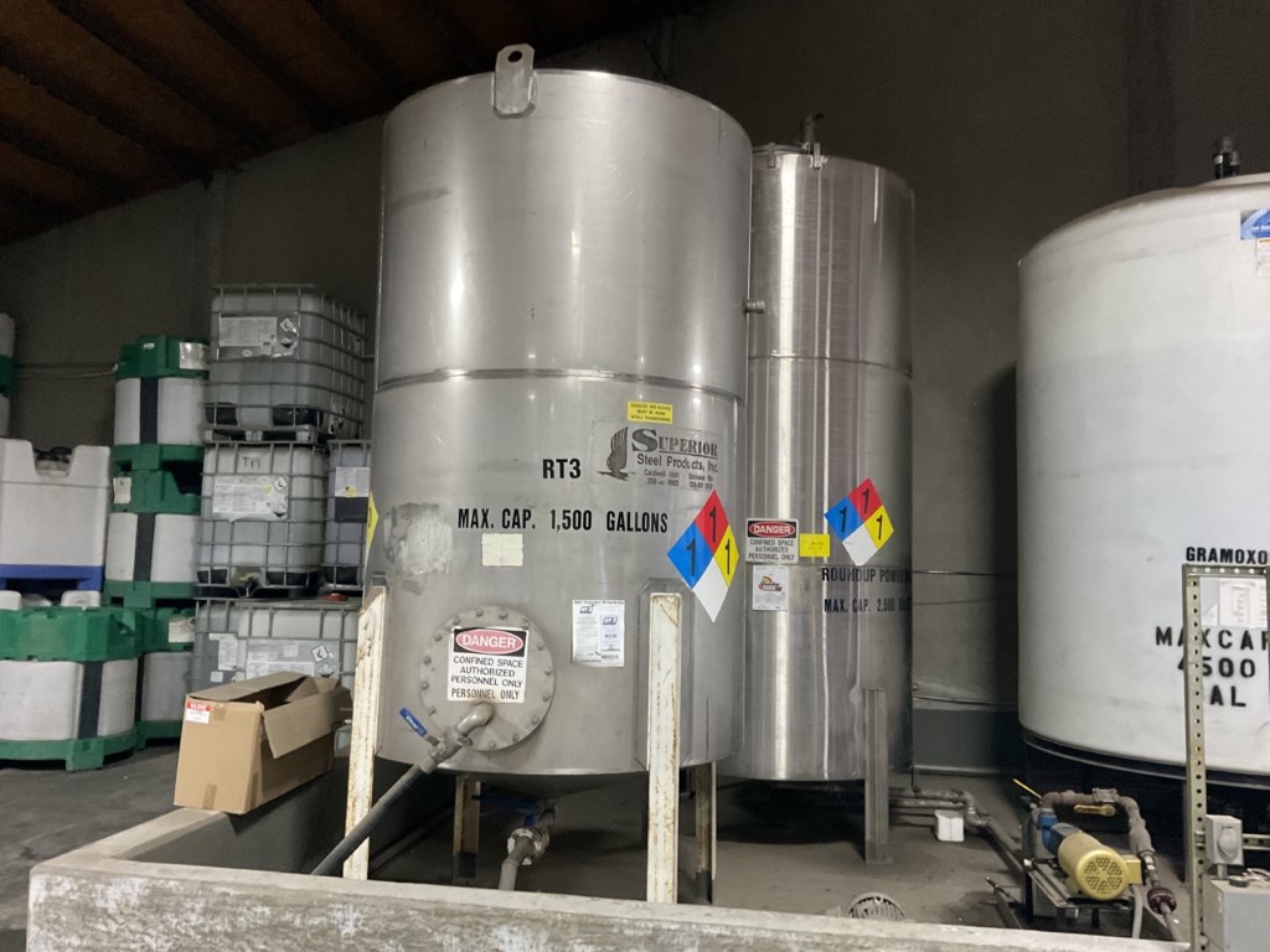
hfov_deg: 61.7
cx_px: 635
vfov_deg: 48.2
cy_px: 476
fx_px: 1064
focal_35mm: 29
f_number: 1.8
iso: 320
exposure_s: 1/40
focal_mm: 3
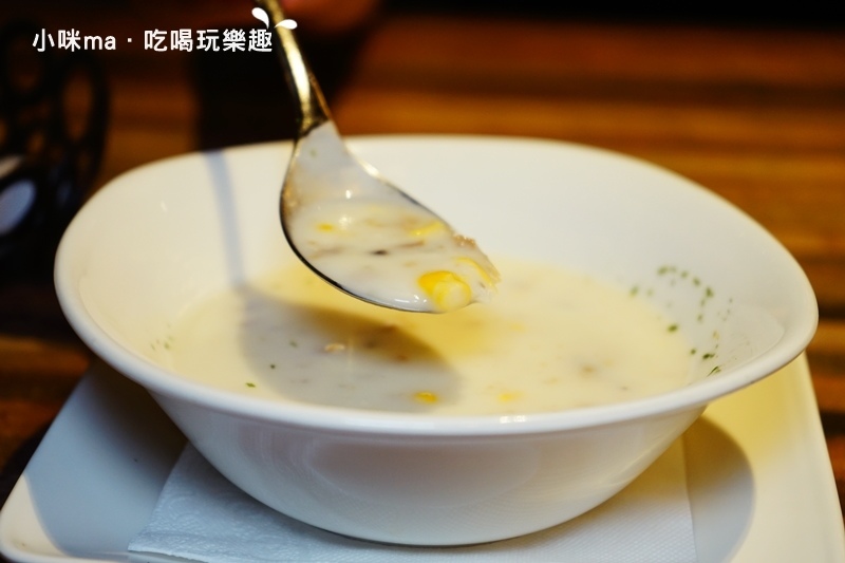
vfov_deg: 19.4
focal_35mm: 70
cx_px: 422
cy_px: 282
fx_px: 1643
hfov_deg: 28.8
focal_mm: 70
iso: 800
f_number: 5.6
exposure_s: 1/80
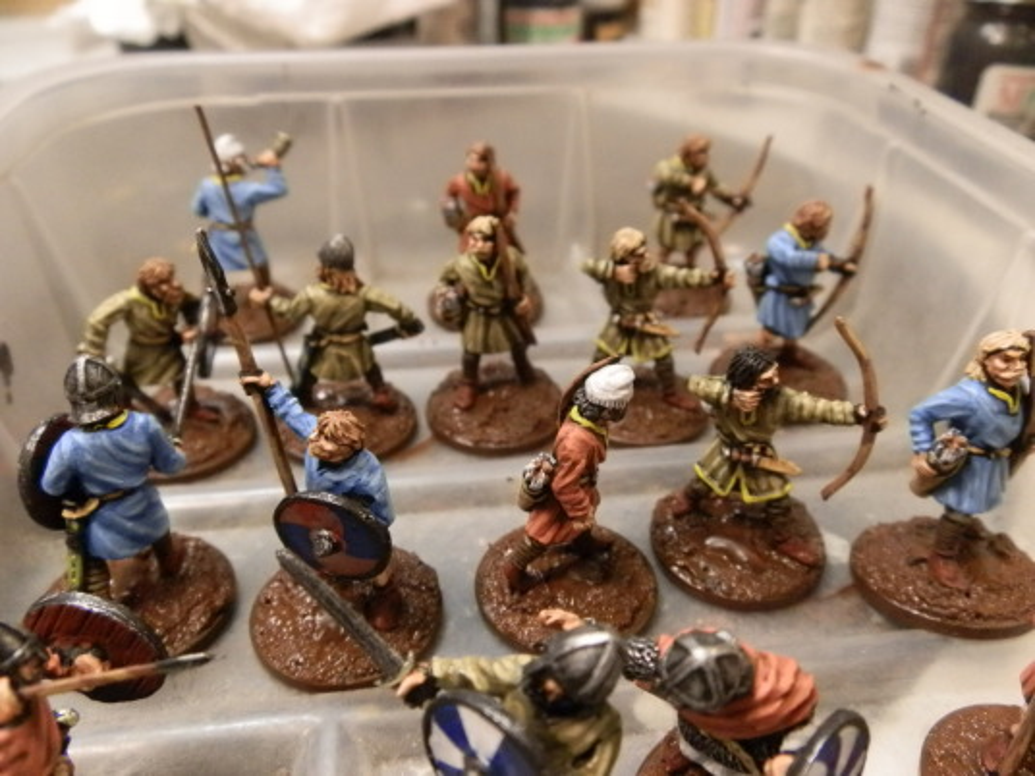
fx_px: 837
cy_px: 388
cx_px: 518
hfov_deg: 63.4
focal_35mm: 28
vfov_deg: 49.7
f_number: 3.1
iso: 400
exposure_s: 1/60
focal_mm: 5
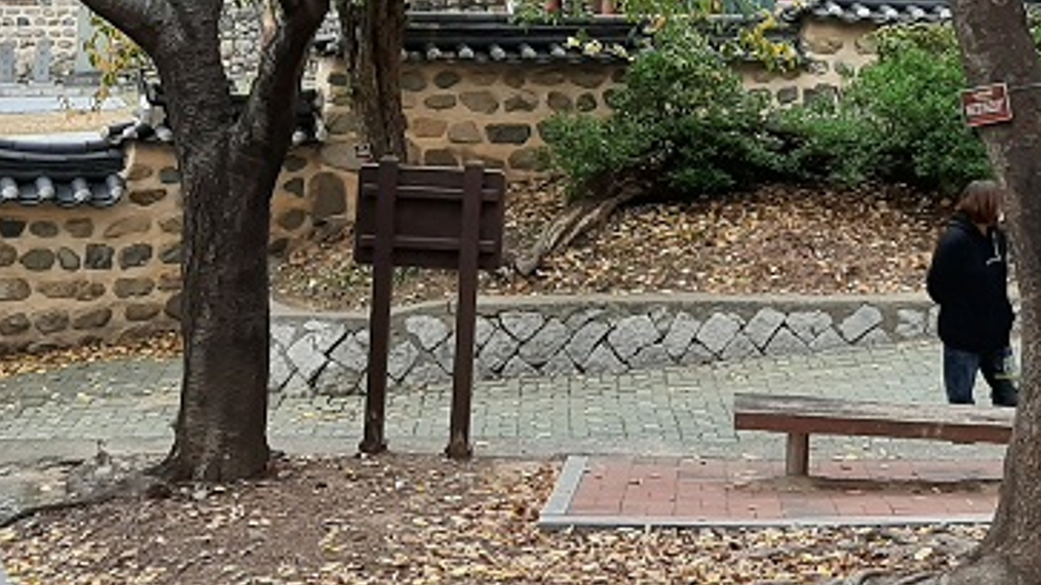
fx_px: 1794
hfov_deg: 32.2
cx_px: 665
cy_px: -98
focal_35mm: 65
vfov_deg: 17.7
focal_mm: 3.93
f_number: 1.7
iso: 40
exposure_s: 1/241
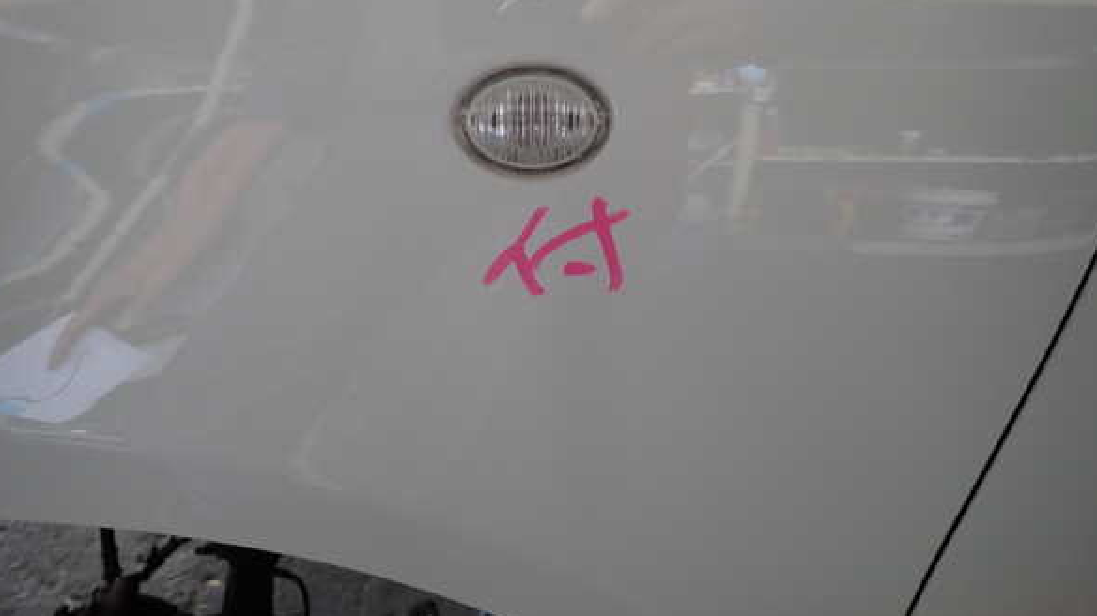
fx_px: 814
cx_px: 545
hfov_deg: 67.9
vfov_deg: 41.3
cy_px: 252
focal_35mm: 28
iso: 200
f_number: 2
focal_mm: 4.5
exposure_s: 1/80
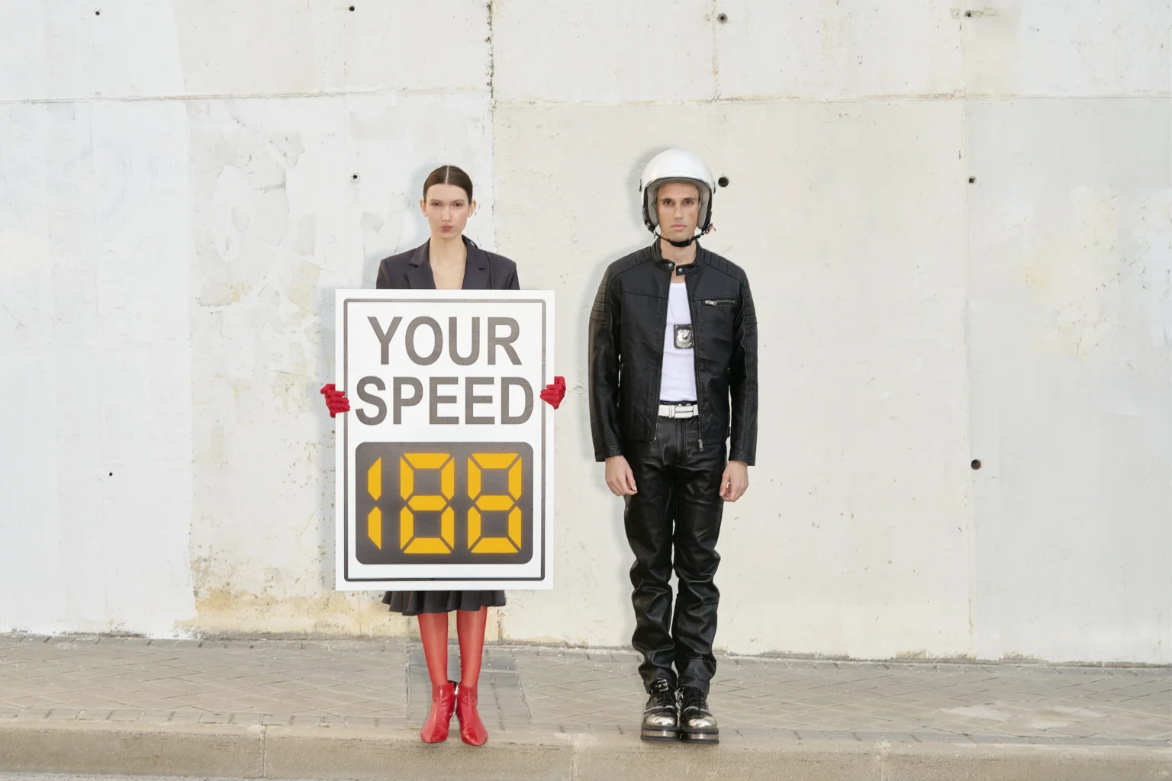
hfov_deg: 26.3
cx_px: 586
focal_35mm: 77
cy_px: 390
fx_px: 2507
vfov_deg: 17.7
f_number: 8
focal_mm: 77
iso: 125
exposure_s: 1/30
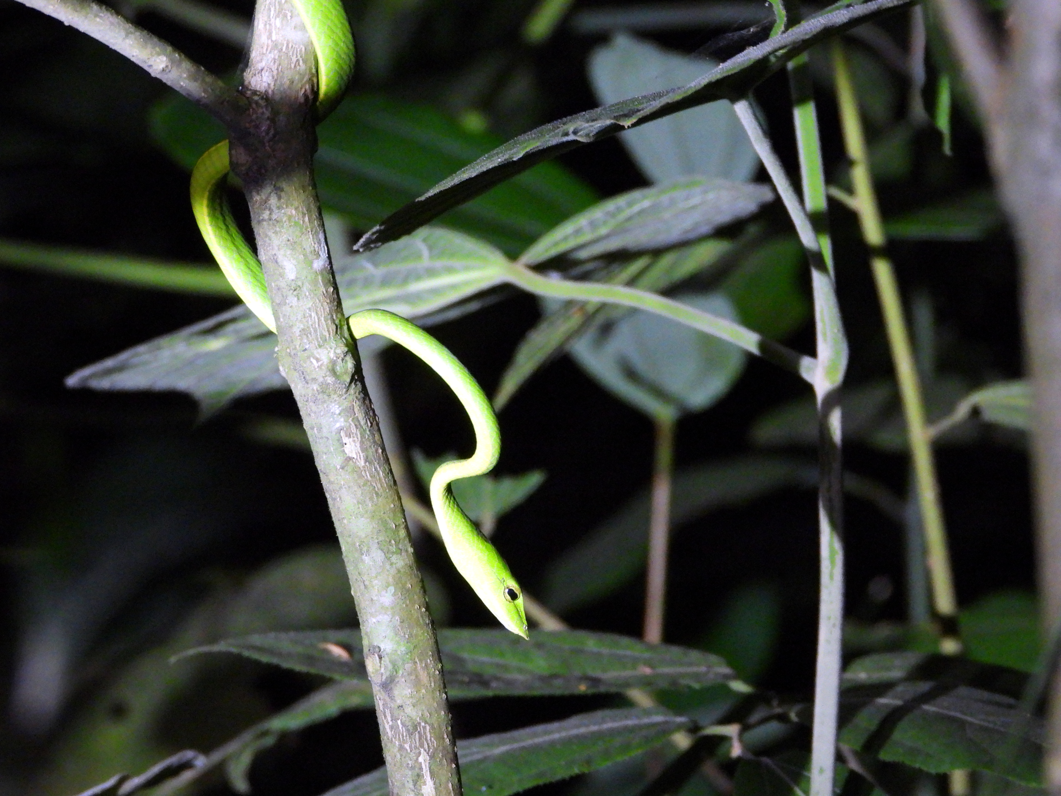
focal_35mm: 500
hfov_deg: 4.0
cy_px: 398
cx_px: 530
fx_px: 15325
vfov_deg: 3.0
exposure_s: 1/20
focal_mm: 89.9
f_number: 5
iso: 1400
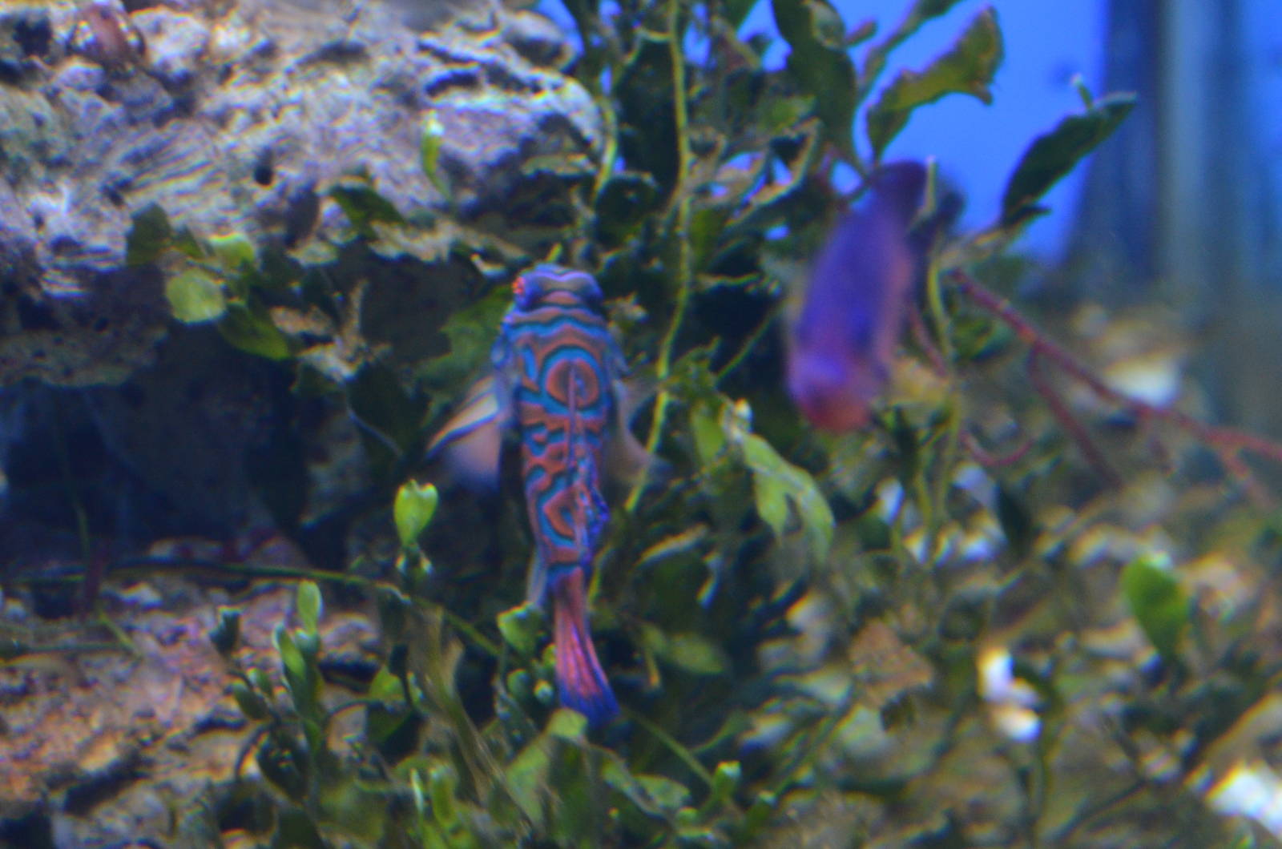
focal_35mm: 120
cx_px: 641
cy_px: 424
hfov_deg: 17.1
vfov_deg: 11.4
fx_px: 4265
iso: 1600
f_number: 5.6
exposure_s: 1/20
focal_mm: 80
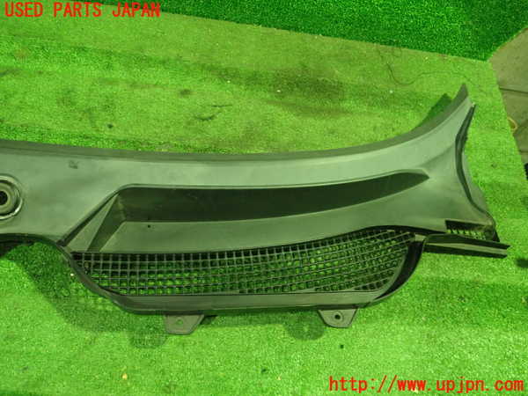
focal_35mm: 30
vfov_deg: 46.8
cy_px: 198
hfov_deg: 60.0
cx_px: 264
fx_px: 458
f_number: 2.3
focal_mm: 5.5
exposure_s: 1/30
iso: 1000
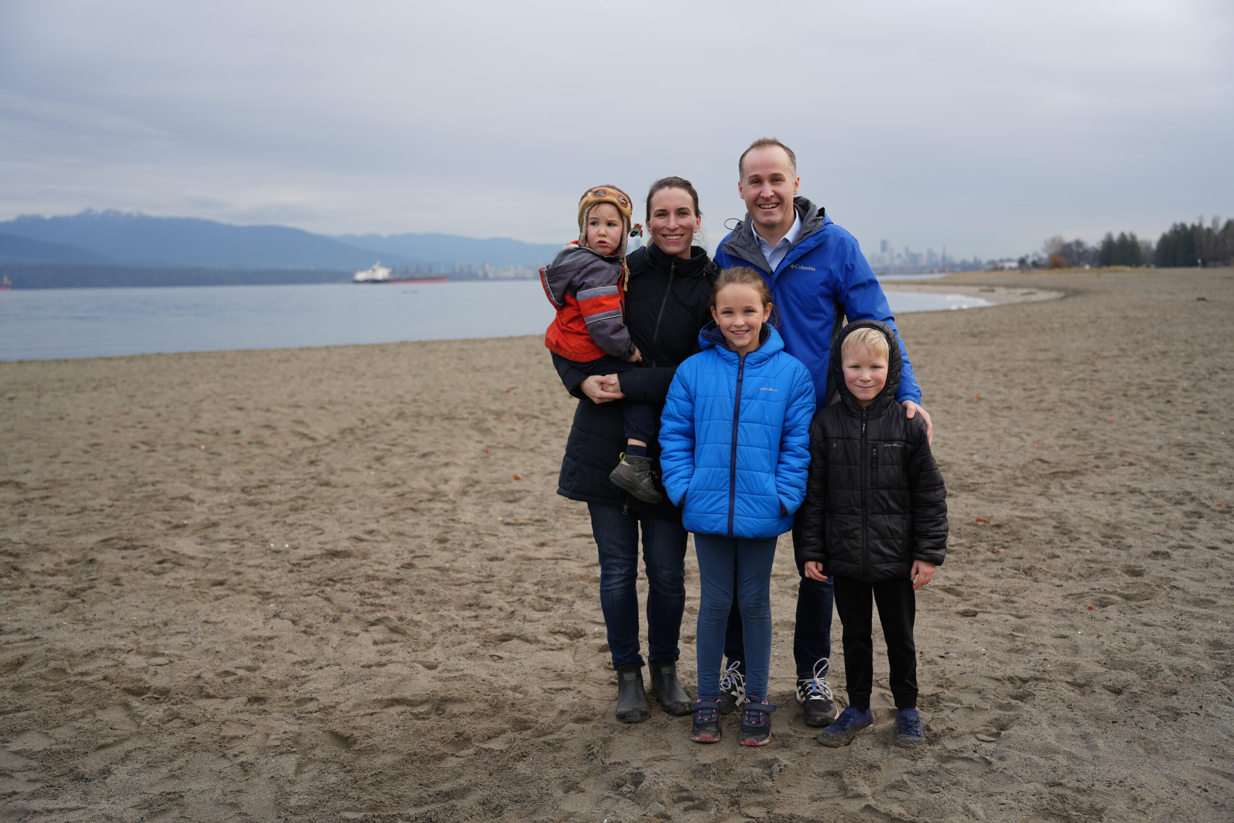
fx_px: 1200
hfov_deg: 54.4
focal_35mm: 35
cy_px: 412
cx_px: 617
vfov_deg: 37.9
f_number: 2.8
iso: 50
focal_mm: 35
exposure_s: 1/250
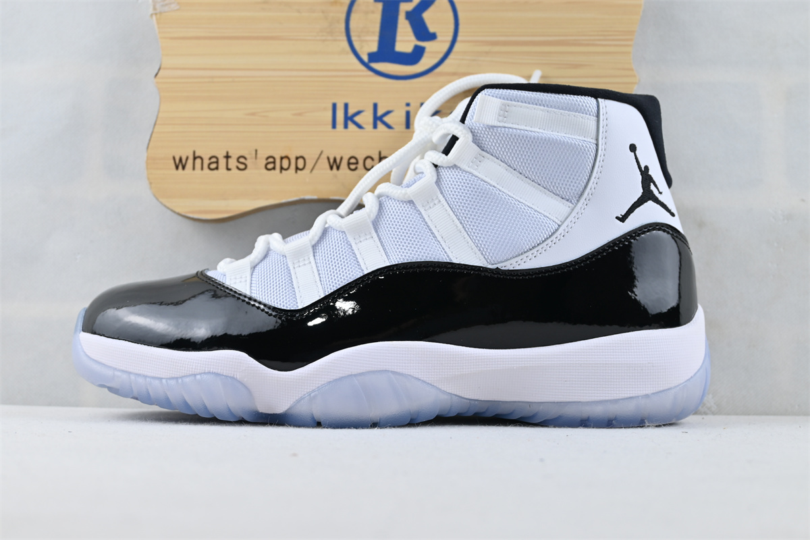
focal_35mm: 47
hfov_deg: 41.7
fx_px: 1063
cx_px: 405
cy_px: 270
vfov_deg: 28.5
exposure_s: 1/50
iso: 100
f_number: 5
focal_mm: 31.5
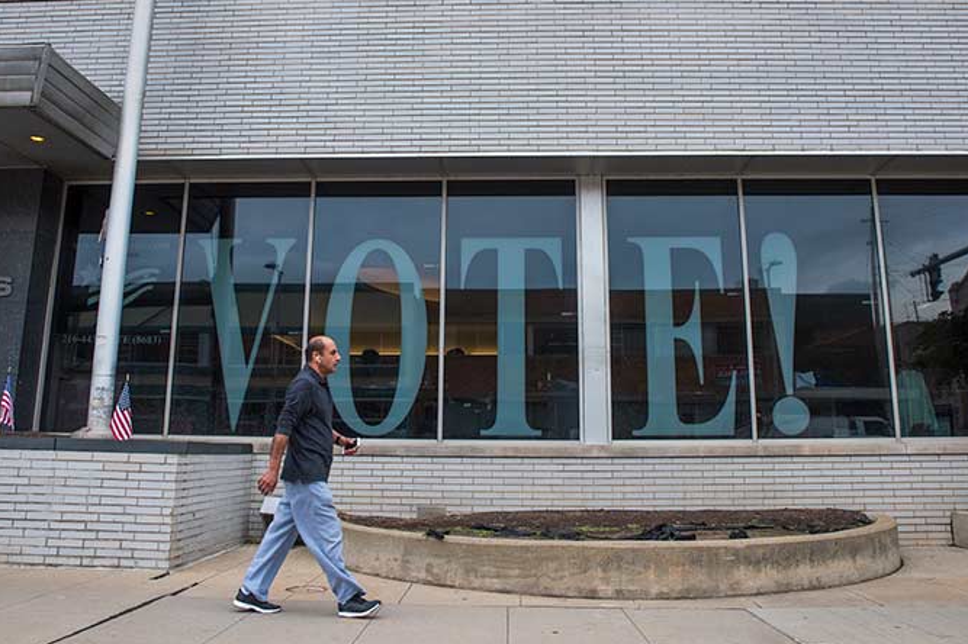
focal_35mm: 27
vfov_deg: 47.8
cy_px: 290
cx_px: 482
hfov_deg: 67.4
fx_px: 726
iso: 500
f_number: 6.3
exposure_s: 1/1600
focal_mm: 24
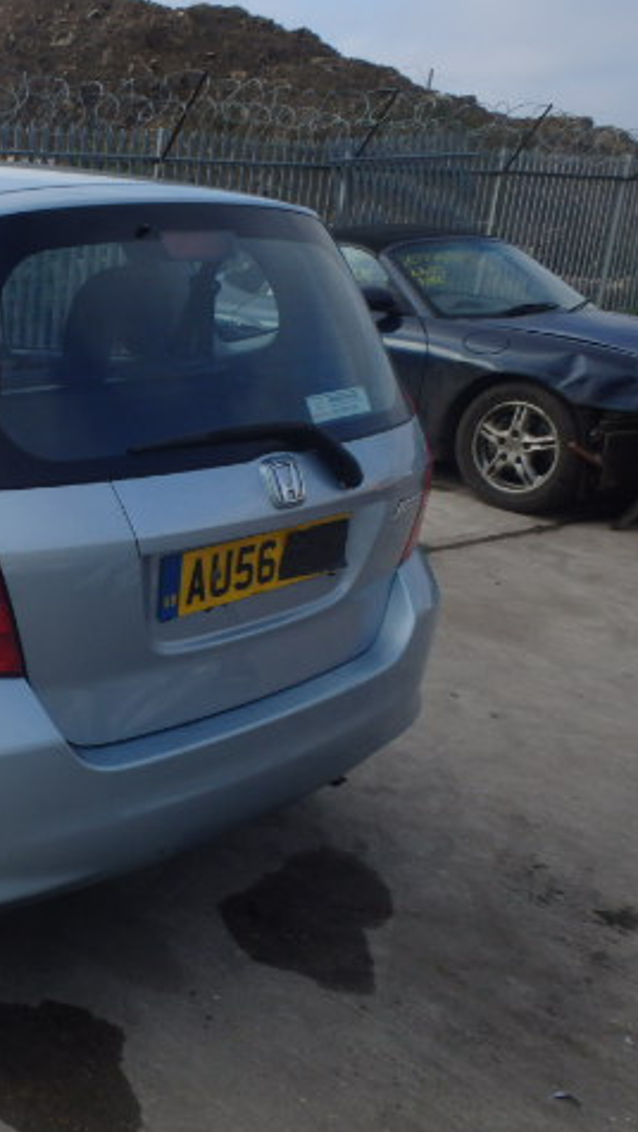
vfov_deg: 49.4
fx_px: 1232
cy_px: 566
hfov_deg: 26.0
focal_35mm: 41
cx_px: -121
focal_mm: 5
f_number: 11
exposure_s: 1/100
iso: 125
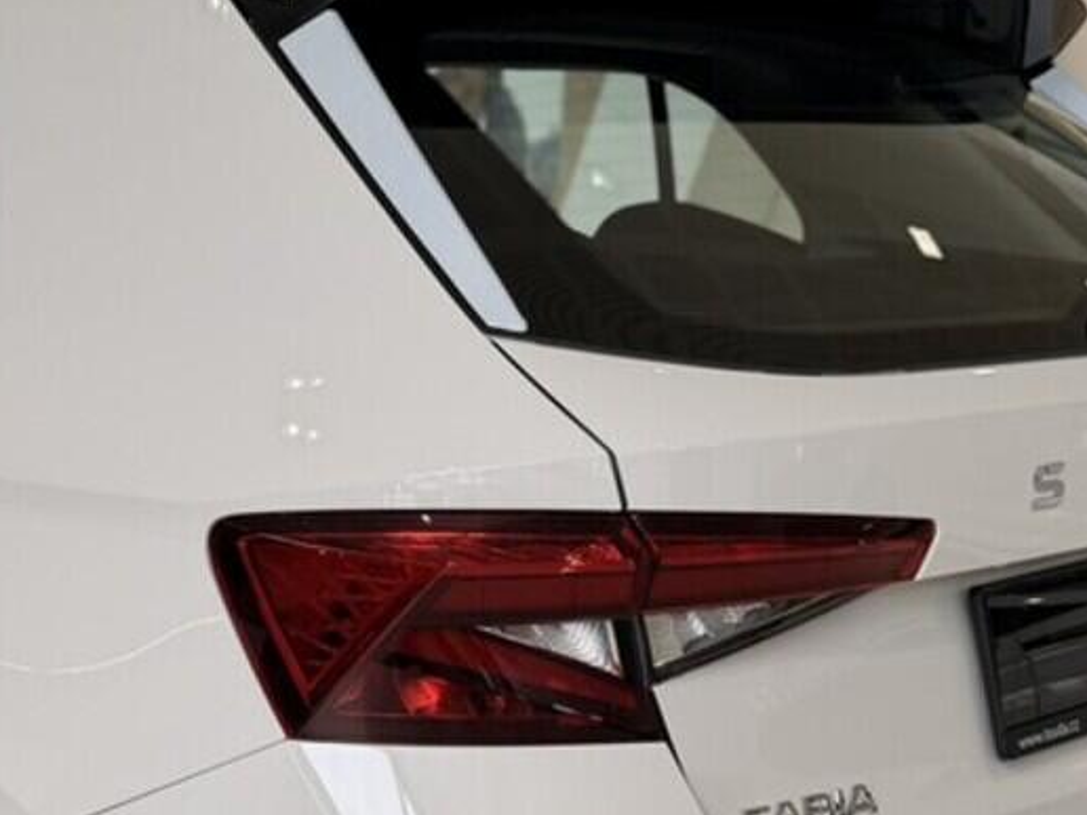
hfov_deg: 28.2
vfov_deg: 21.4
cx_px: 181
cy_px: 758
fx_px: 2104
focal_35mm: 67
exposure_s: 1/244
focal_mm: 6.76
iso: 64
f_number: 1.78
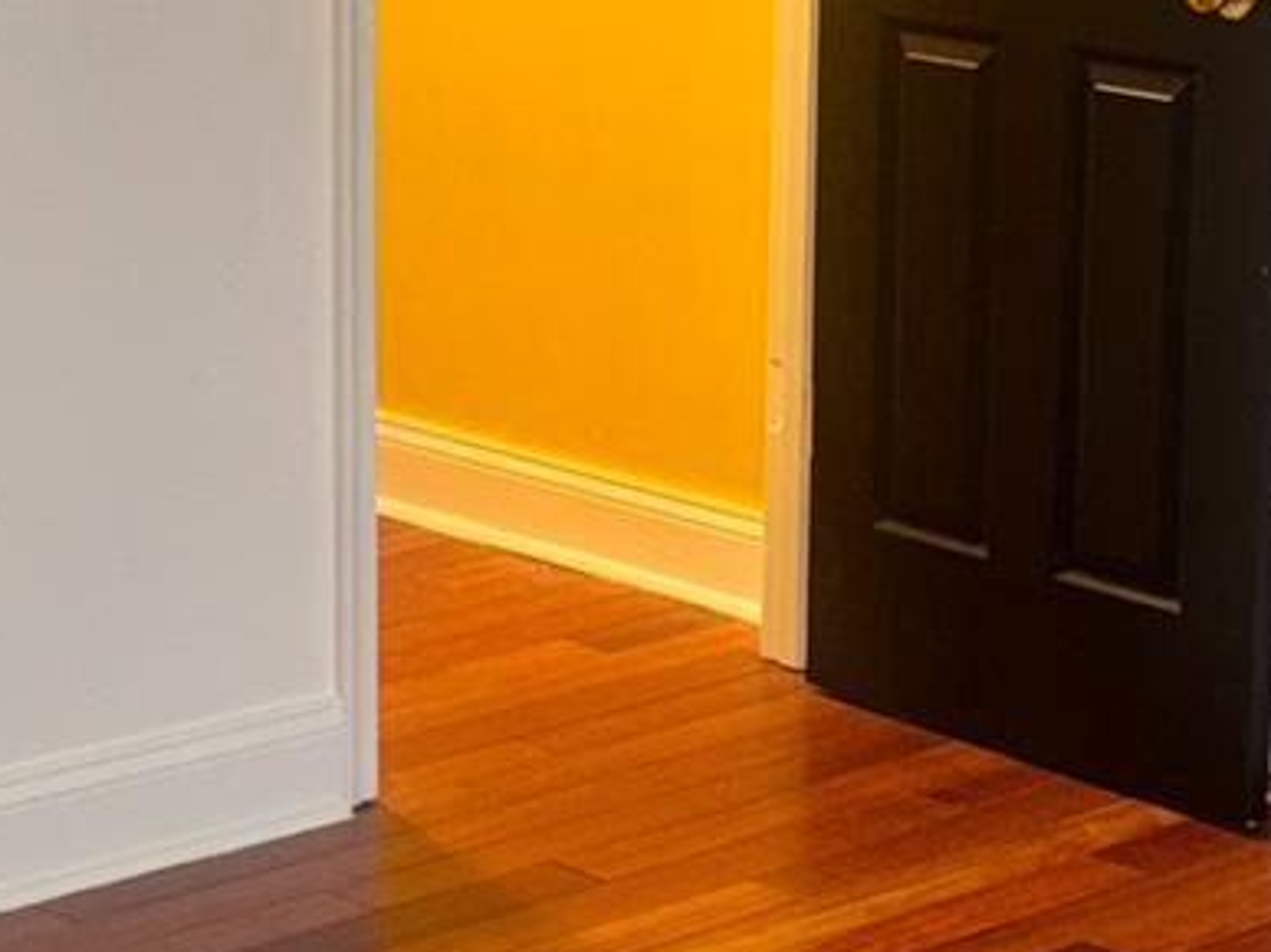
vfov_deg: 11.6
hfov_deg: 15.5
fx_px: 4662
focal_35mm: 127
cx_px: 506
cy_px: 236
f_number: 1.78
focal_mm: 6.76
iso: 100
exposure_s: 1/15
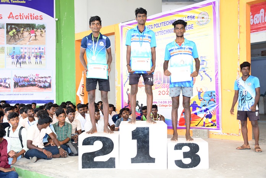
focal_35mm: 39
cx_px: 133
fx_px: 288
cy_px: 89
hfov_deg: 49.6
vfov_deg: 34.2
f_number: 5
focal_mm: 26
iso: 640
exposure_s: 1/160
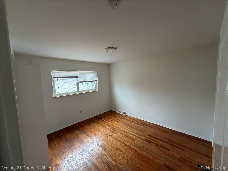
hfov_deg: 102.1
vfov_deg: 85.7
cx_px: 114
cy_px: 86
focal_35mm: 14
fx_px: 92
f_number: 2.2
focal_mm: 2.22
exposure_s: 1/121
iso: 125
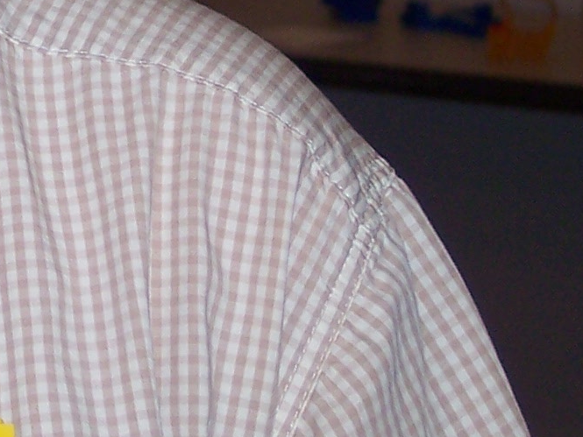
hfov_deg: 6.9
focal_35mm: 279
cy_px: -316
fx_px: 4700
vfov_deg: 5.3
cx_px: -406
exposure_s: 1/90
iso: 100
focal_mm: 13.3
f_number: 3.4
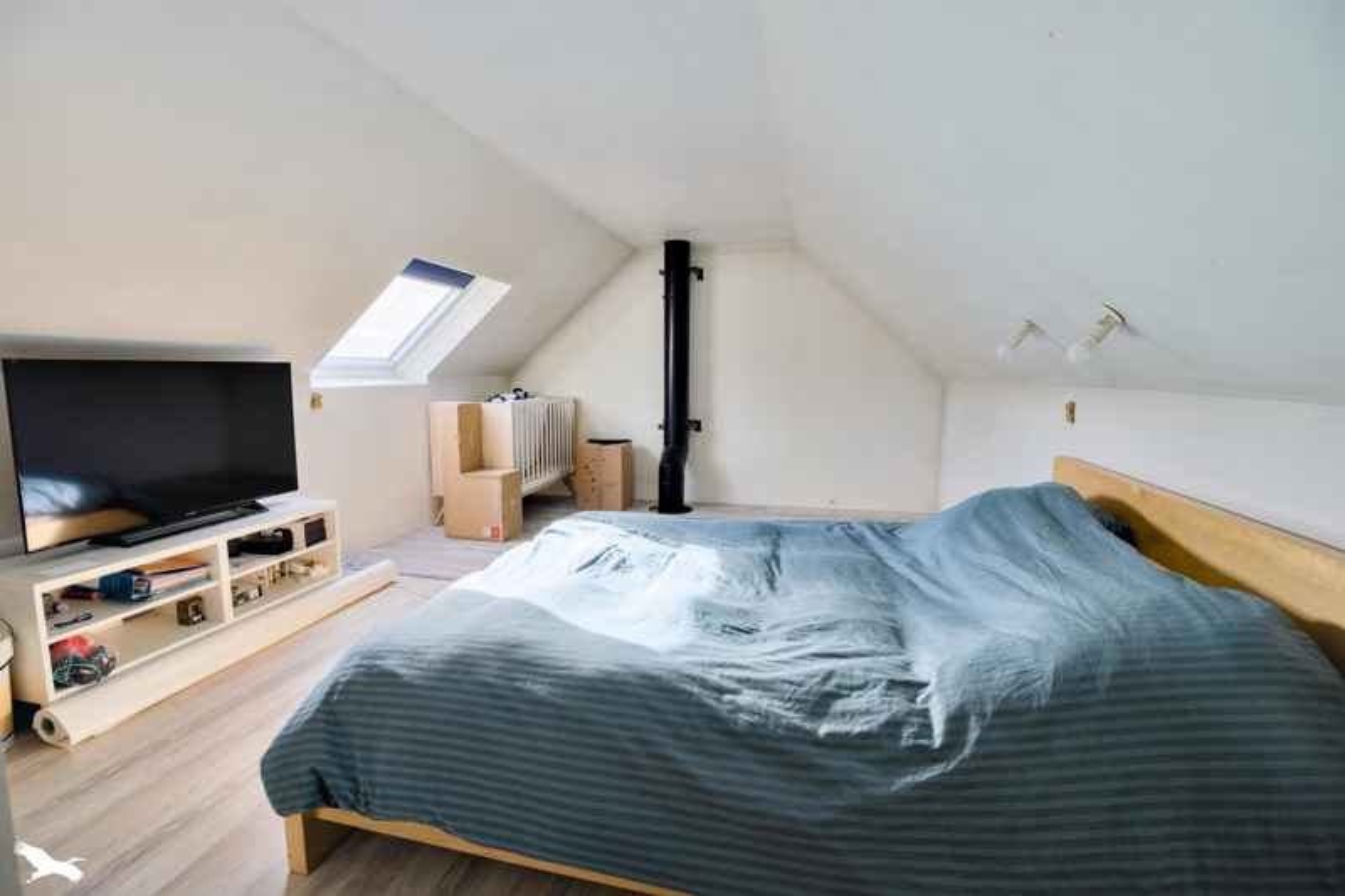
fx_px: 620
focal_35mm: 17
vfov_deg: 71.7
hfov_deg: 94.6
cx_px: 672
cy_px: 448
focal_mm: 16.6
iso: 800
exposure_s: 1/800
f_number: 8
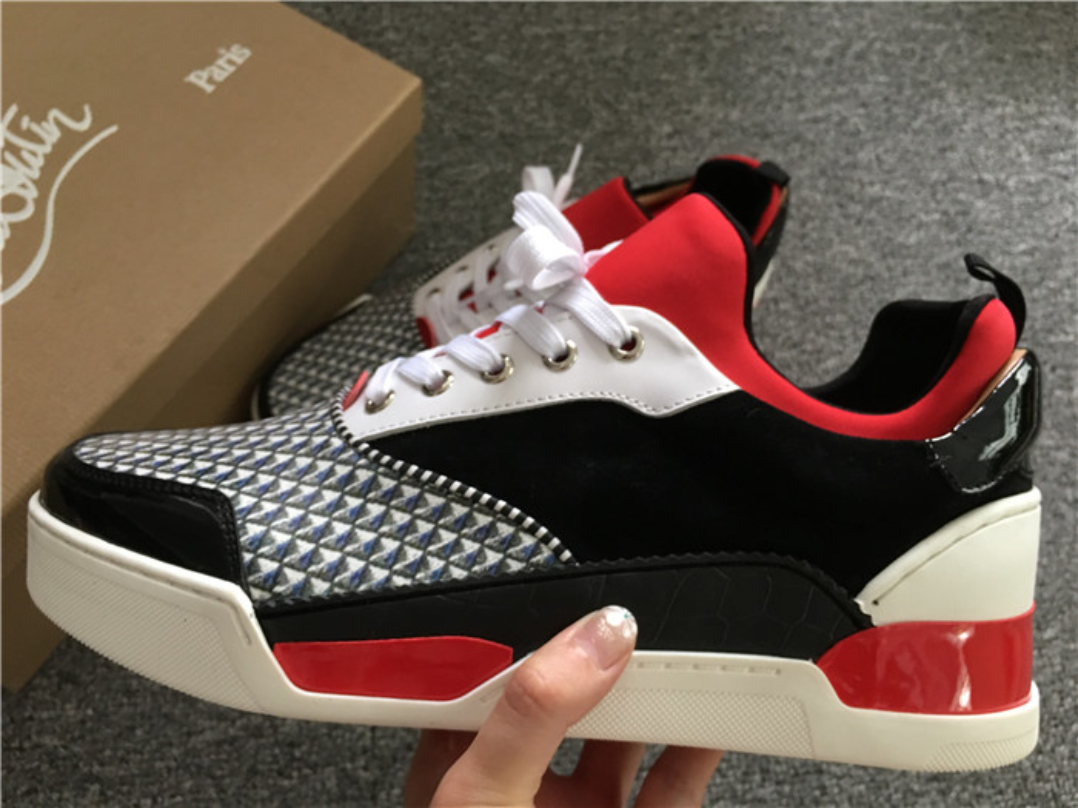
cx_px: 539
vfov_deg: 48.2
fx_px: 903
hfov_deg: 61.7
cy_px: 404
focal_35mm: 29
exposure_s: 1/17
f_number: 2.2
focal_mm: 4.15
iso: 50
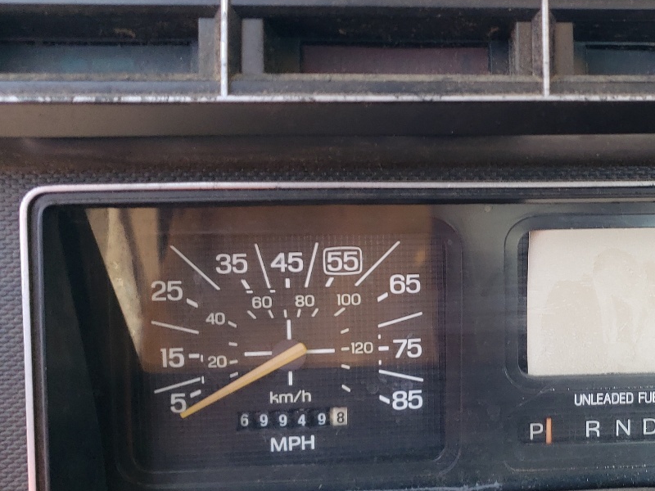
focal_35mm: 52
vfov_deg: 28.0
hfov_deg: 34.9
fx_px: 984
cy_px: 245
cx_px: 576
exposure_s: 1/164
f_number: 1.5
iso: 50
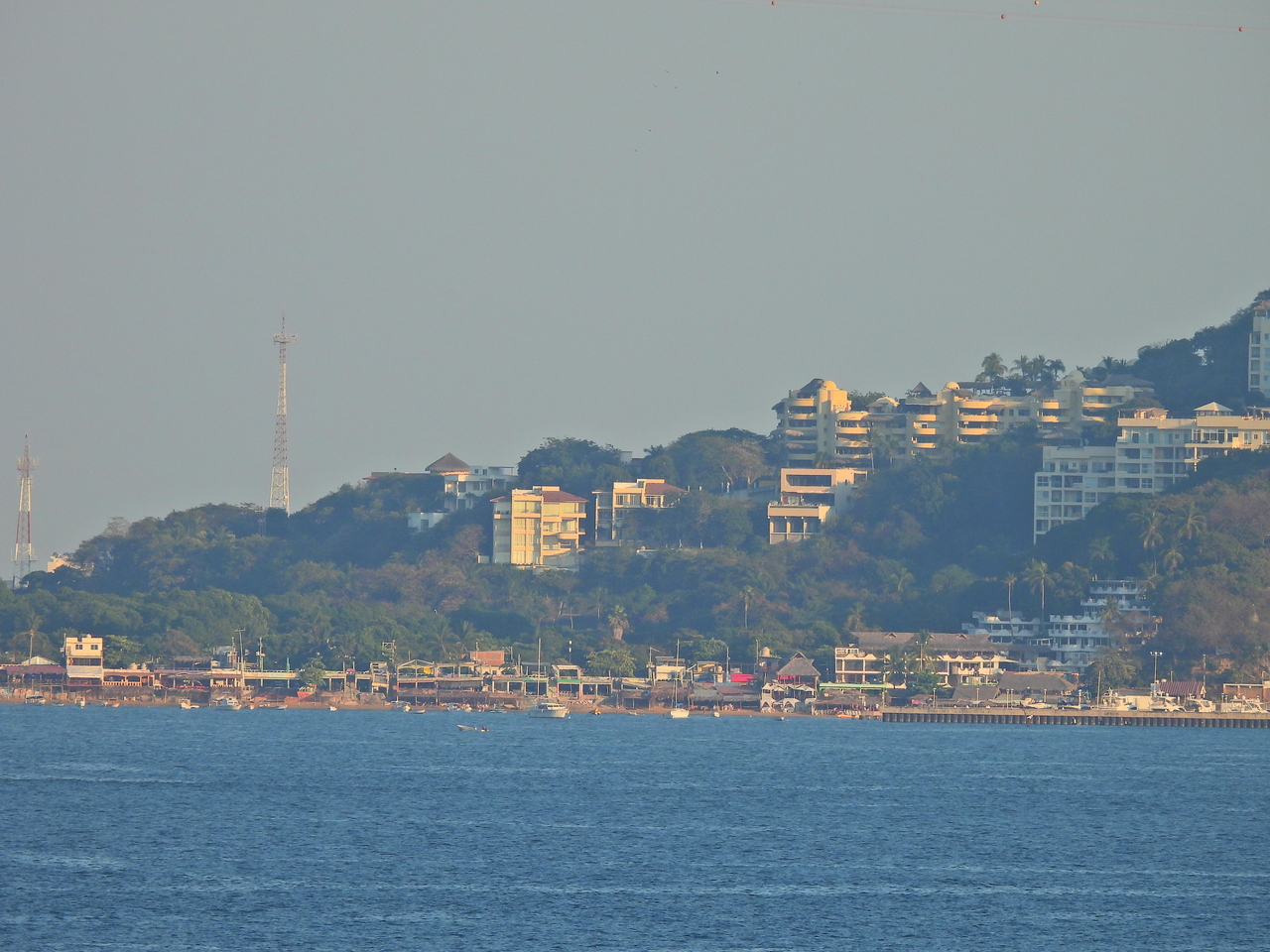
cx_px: 635
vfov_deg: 1.9
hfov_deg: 2.5
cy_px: 476
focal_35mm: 800
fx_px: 29351
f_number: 5.6
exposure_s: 1/500
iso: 100
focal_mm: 143
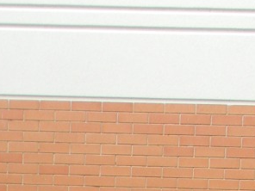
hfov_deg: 14.5
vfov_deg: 9.7
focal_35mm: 136
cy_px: 452
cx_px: 114
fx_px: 1002
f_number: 3.5
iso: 80
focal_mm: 5
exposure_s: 1/184
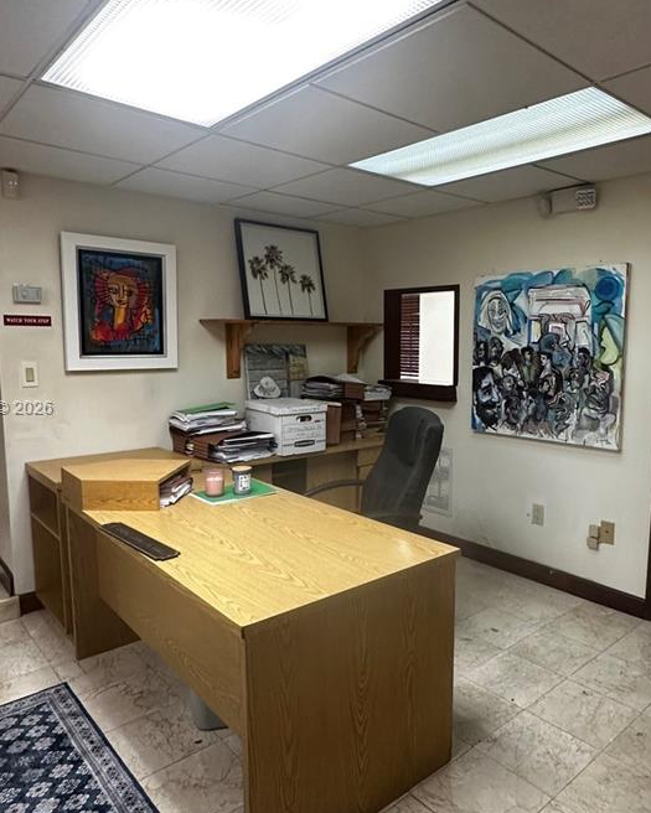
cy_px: 409
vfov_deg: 68.1
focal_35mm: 25
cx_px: 381
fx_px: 602
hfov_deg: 56.5
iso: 250
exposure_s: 1/120
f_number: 2.2
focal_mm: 2.22
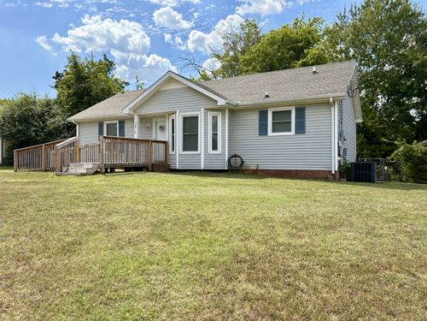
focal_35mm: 26
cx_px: 214
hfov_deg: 67.3
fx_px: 321
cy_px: 160
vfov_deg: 53.1
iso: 64
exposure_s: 1/2747
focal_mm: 5.96
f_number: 1.6
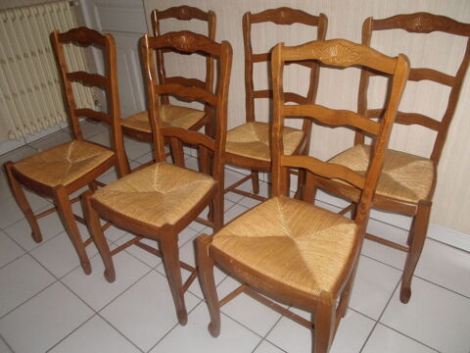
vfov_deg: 49.7
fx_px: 380
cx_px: 235
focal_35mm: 28
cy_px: 176
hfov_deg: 63.4
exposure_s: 1/34
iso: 200
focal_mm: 5.1
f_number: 3.9
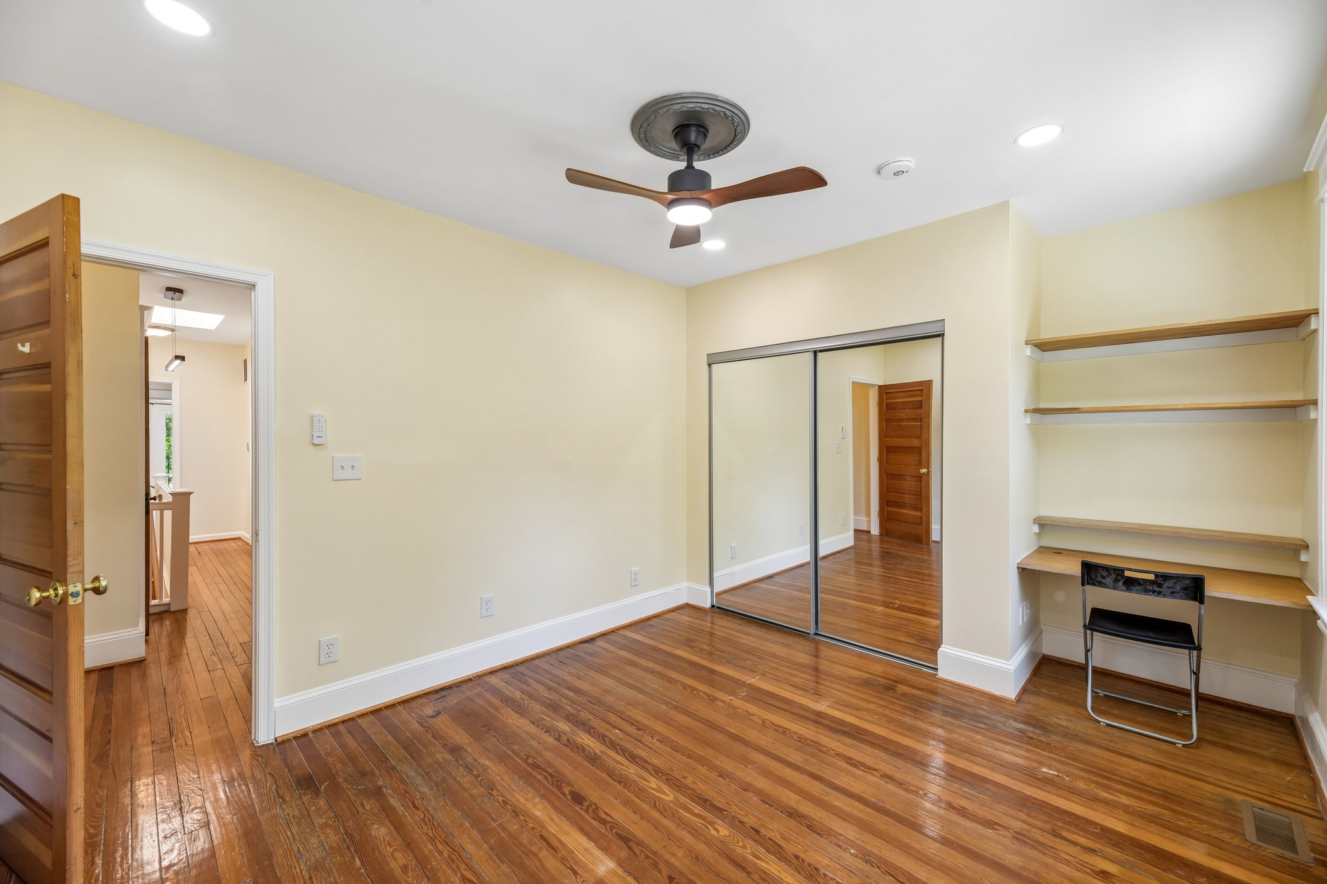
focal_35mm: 14
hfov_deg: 104.3
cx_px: 664
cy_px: 442
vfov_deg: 81.2
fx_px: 516
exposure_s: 1/15
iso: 125
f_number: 8
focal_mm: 14
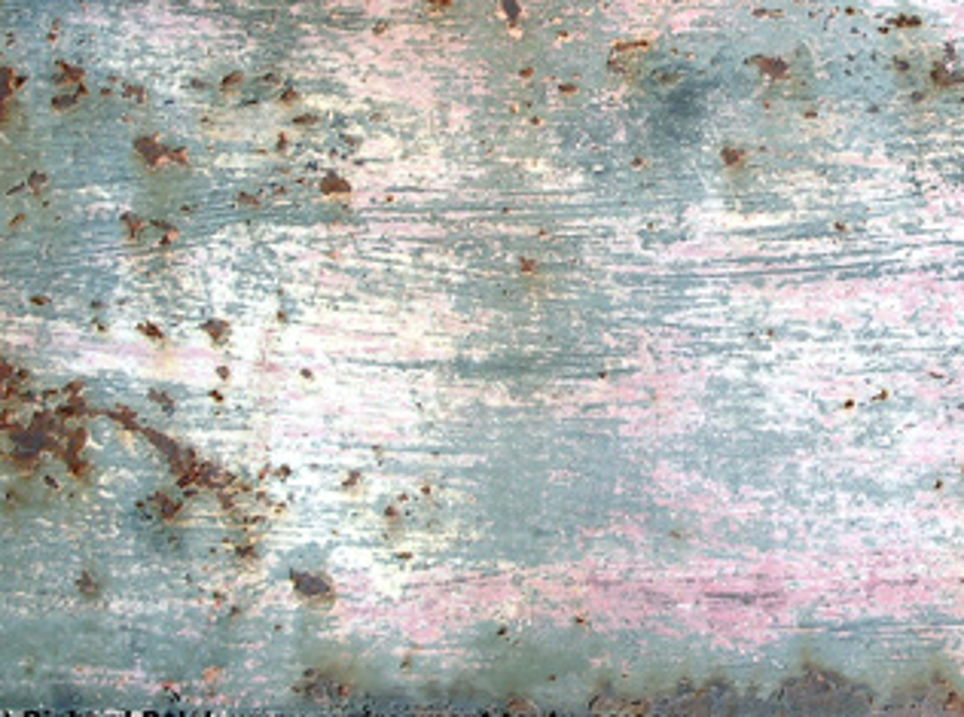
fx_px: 2999
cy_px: 121
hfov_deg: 18.1
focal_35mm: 108
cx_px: 802
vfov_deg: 13.6
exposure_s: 1/320
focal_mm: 12.6
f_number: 6.5
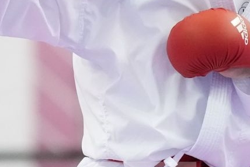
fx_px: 8760
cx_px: 142
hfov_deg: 1.6
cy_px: 7
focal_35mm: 1262
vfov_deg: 1.1
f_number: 2.8
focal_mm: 200
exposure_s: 1/1000
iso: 4000
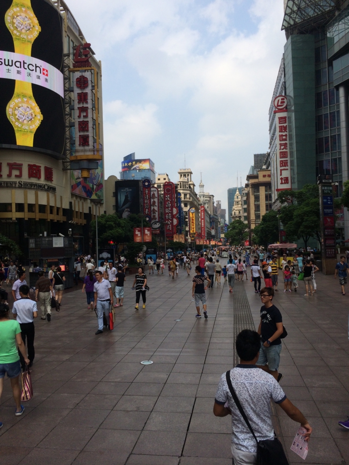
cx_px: 174
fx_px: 403
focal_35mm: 30
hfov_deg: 46.8
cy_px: 232
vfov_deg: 60.0
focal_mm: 4.12
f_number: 2.2
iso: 40
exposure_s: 1/2283
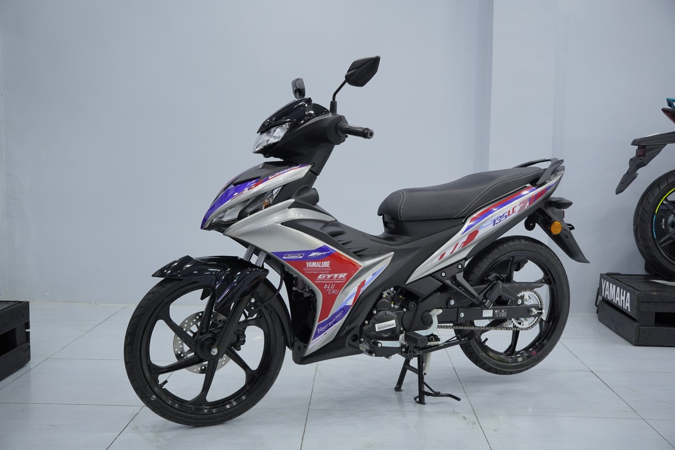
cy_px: 225
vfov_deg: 34.1
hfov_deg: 49.4
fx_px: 734
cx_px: 338
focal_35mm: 39
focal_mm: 26.1
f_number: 4
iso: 400
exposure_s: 1/50
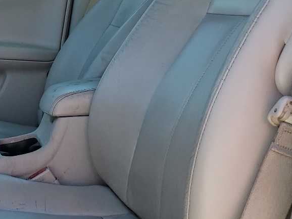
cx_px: -44
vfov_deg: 20.4
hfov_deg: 24.8
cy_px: 83
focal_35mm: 72
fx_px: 607
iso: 50
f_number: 1.5
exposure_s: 1/455
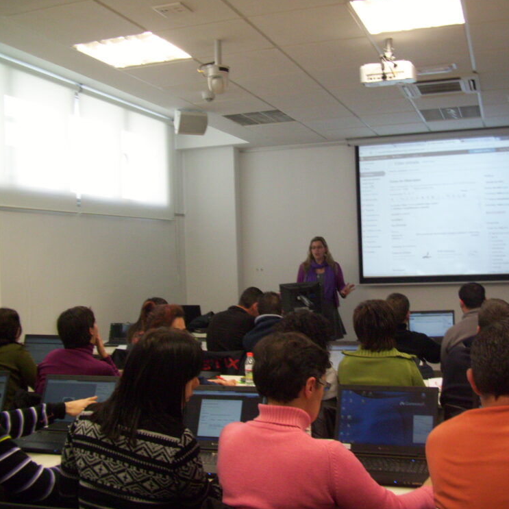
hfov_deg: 42.7
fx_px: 649
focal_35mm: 39
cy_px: 254
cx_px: 295
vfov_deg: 42.8
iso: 160
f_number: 2.9
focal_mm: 5.7
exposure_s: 1/40
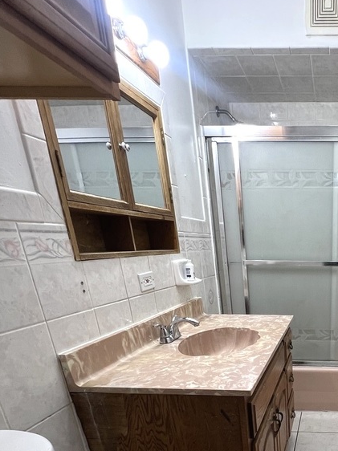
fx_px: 326
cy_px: 383
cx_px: 322
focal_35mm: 25
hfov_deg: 47.5
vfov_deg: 61.5
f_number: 1.8
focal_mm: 1.57
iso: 125
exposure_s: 1/120
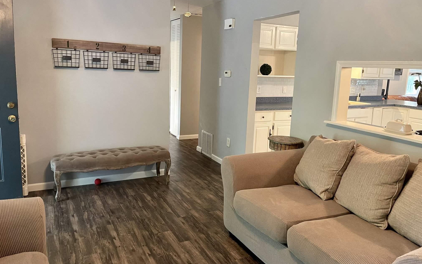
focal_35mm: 28
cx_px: 210
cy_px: 118
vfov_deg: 44.5
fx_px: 322
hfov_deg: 66.5
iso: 320
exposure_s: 1/60
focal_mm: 5.1
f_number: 1.6
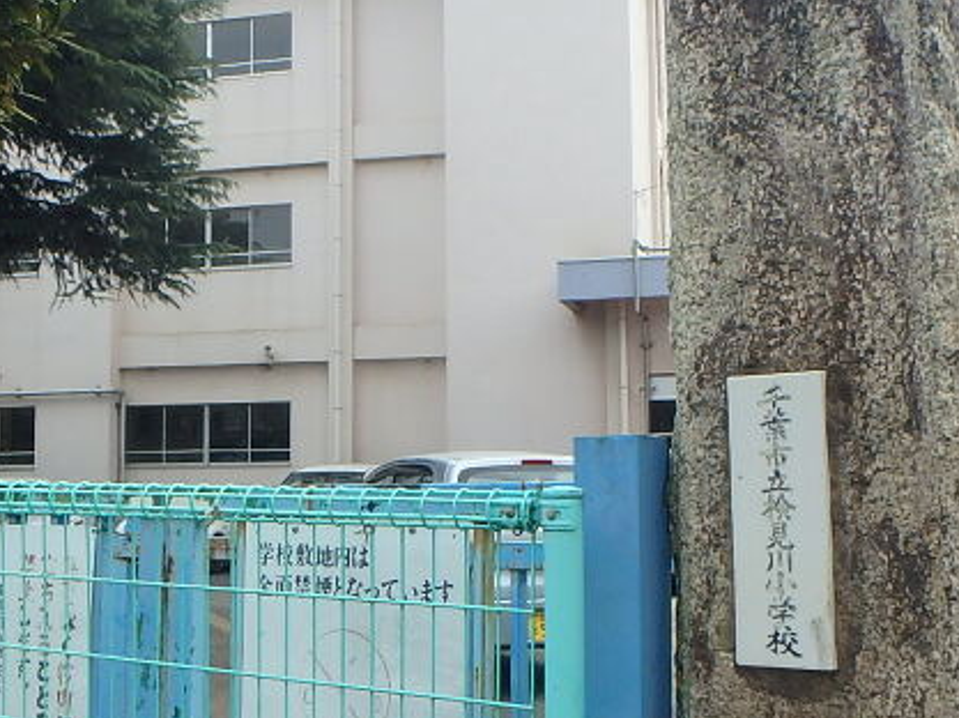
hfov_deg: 39.7
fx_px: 1329
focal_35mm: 48
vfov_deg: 30.2
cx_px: 481
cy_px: 396
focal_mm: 3.7
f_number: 3.5
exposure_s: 1/800
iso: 125
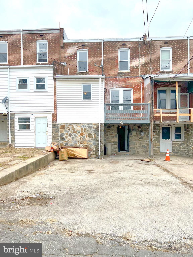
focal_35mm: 26
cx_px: 96
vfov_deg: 67.3
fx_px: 193
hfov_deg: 53.1
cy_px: 128
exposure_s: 1/1645
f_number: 1.5
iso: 50
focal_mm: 5.7
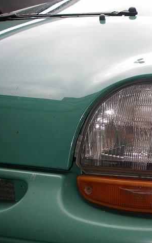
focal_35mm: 54
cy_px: 122
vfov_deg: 37.5
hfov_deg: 22.8
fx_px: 358
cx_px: 158
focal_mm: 6.3
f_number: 3.3
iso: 200
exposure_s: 1/40
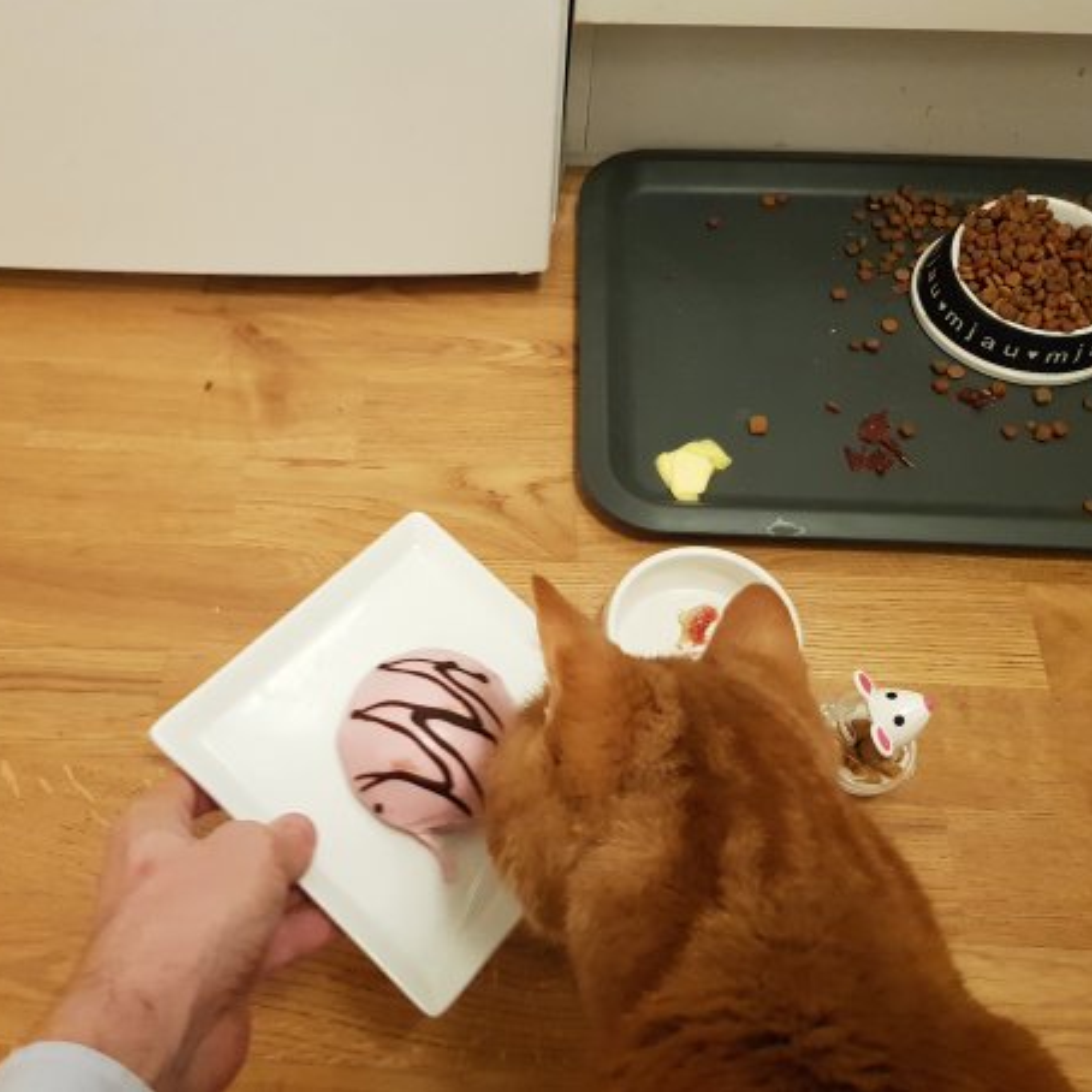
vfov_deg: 52.5
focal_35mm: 31
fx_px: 1106
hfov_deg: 52.5
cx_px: 510
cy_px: 542
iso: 640
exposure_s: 1/50
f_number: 1.7
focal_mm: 4.2
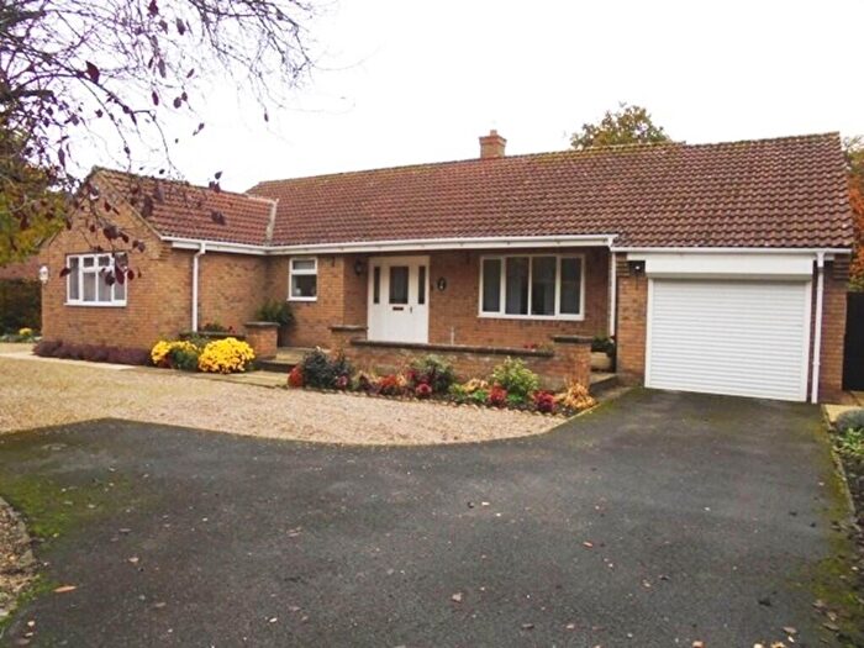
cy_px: 324
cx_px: 432
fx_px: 649
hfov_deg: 67.3
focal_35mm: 26
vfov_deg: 53.1
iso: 100
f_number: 3.5
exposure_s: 1/100
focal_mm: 4.6
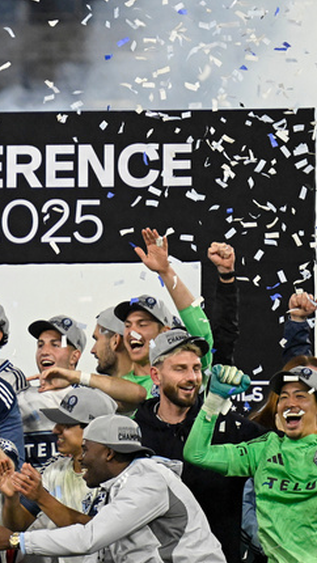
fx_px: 8574
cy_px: 446
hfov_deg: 2.1
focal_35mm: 574
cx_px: -238
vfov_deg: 3.8
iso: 4000
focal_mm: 230
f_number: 4
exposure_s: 1/2000
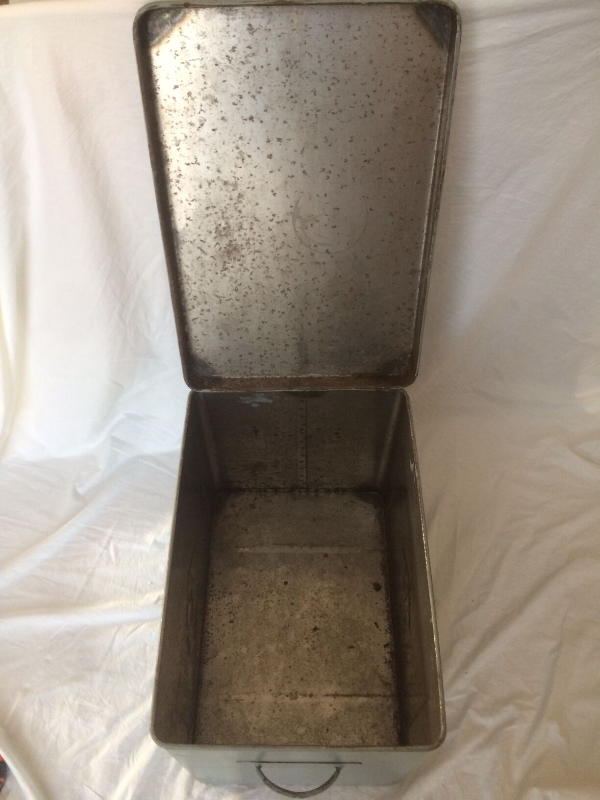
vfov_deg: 61.7
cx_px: 300
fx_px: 670
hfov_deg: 48.2
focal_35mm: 29
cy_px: 400
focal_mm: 4.15
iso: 100
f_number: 2.2
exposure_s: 1/33
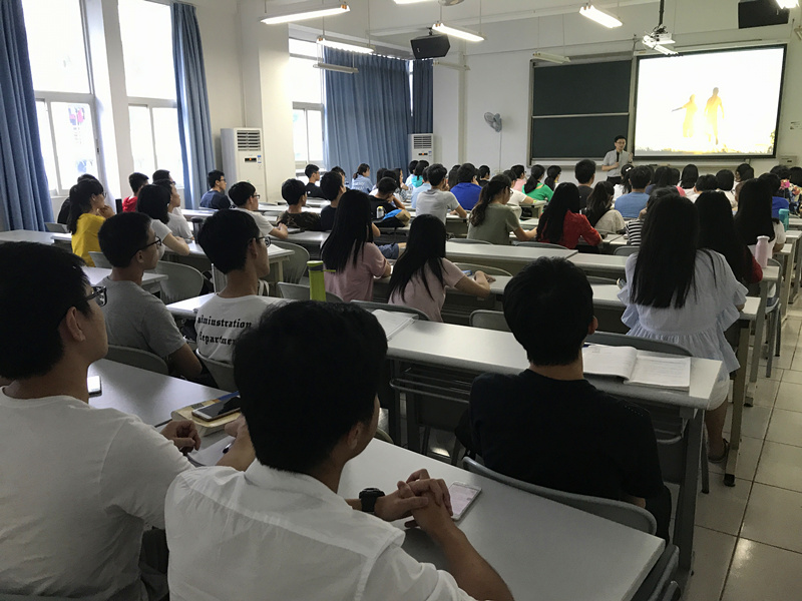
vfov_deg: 49.7
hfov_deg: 63.4
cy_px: 300
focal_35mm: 28
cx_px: 401
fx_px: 649
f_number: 1.8
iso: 40
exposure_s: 1/17
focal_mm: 3.99
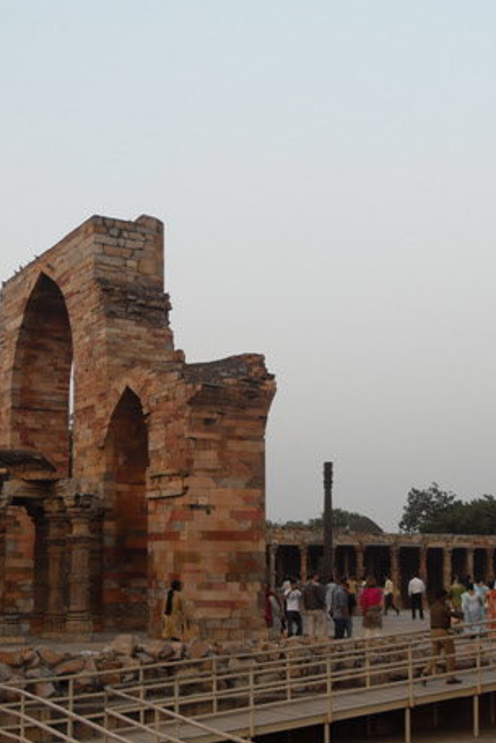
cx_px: 288
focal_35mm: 51
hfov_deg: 26.5
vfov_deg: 38.6
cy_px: 473
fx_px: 1053
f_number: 2.8
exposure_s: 1/180
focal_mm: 6
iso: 80
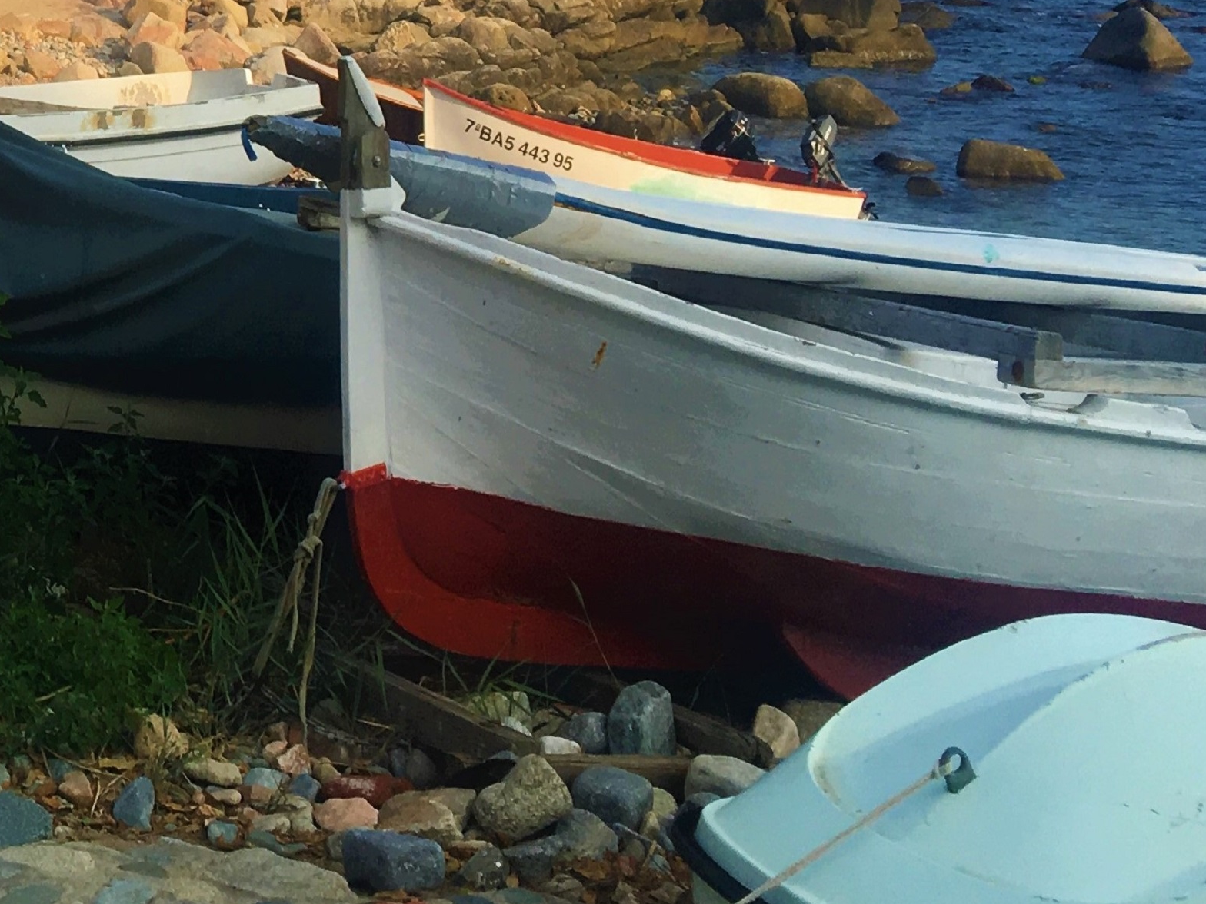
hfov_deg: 24.2
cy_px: -50
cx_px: -192
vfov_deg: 19.2
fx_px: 2578
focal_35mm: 74
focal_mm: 4.15
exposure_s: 1/1350
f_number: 2.2
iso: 25
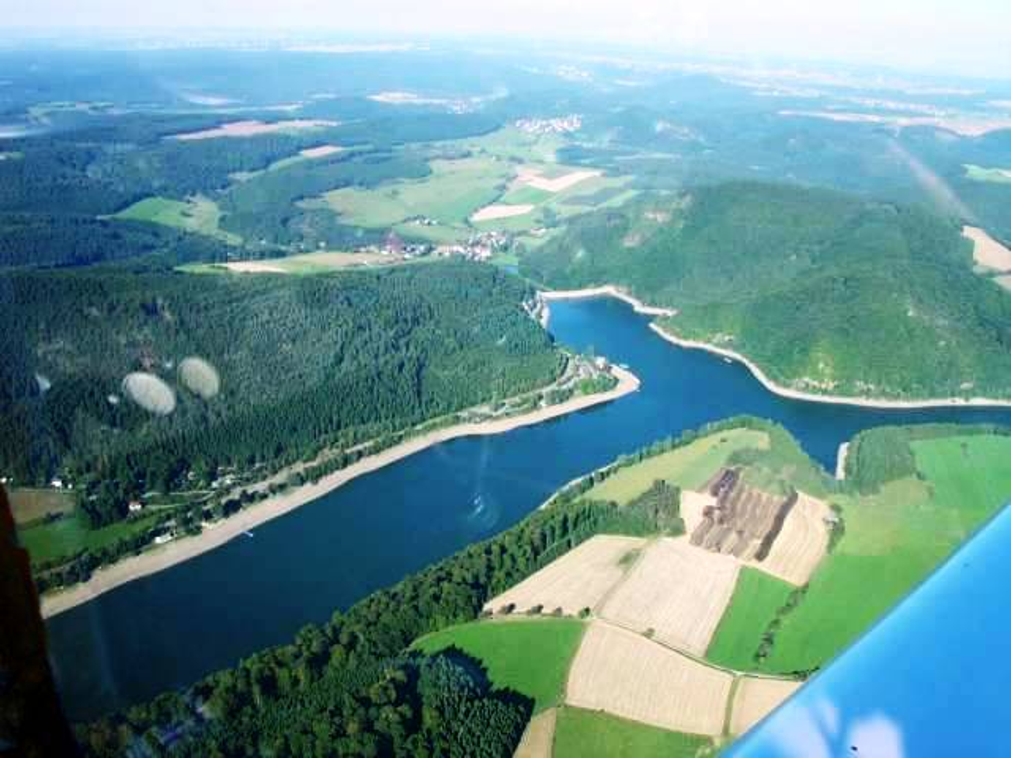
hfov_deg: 50.1
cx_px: 506
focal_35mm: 37
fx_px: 1081
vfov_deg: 38.7
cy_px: 379
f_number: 4.5
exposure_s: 1/202
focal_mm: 5.6
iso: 100
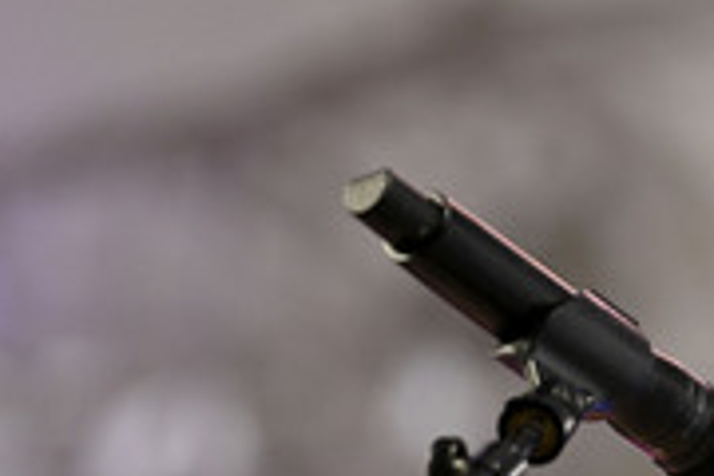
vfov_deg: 2.7
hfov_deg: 4.1
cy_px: 575
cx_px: 779
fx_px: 9956
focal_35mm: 502
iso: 2000
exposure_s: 1/2000
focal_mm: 200
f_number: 3.5
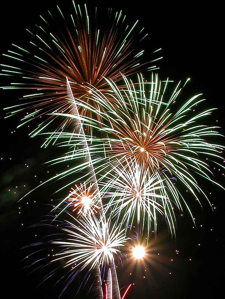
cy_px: 150
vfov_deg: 52.6
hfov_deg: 40.7
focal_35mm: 35
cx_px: 112
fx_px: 303
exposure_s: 4
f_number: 8
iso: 100
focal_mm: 8.9
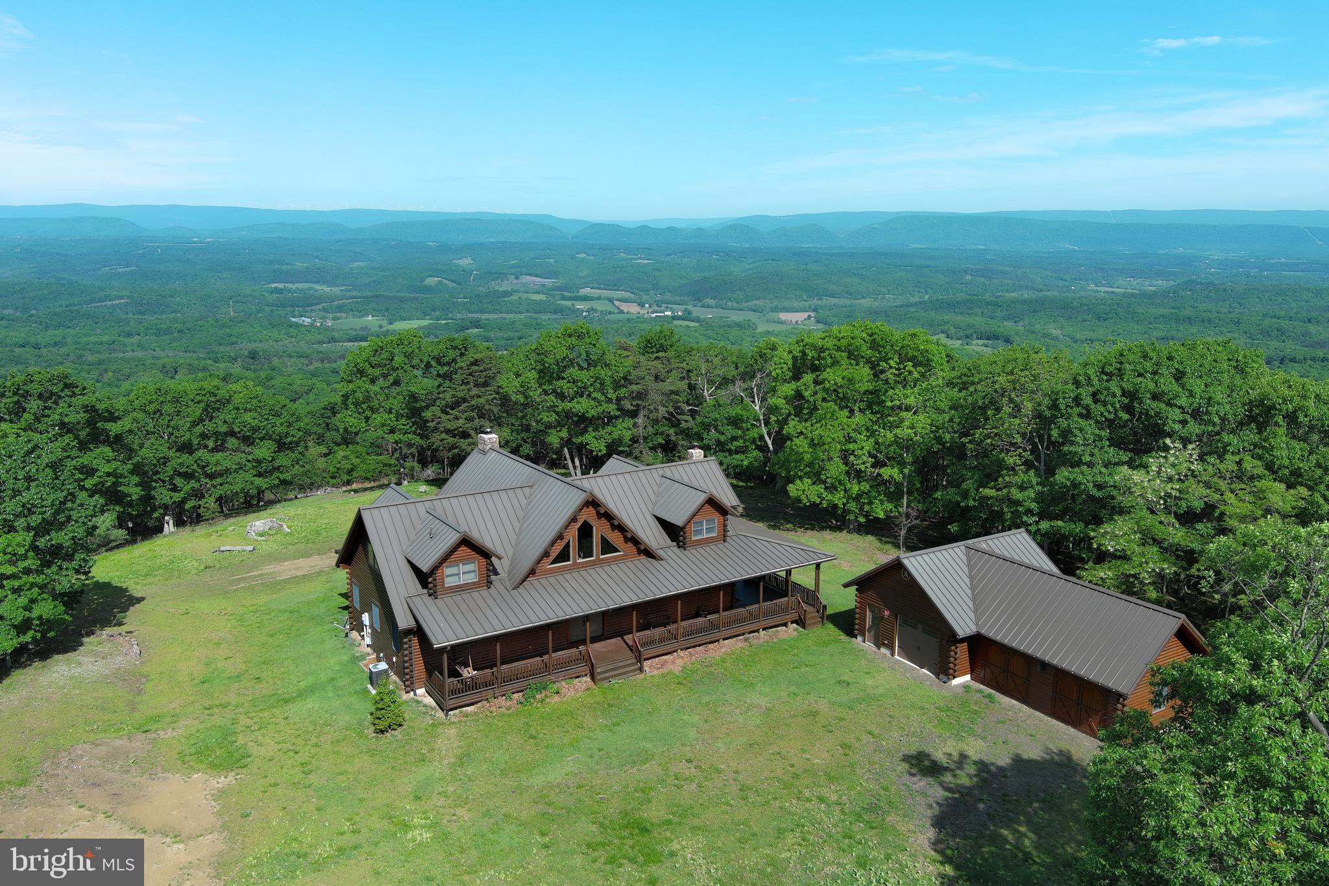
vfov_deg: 45.0
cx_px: 664
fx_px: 1070
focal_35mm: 29
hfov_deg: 63.7
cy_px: 443
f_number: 2.8
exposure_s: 1/1101
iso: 100
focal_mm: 10.57
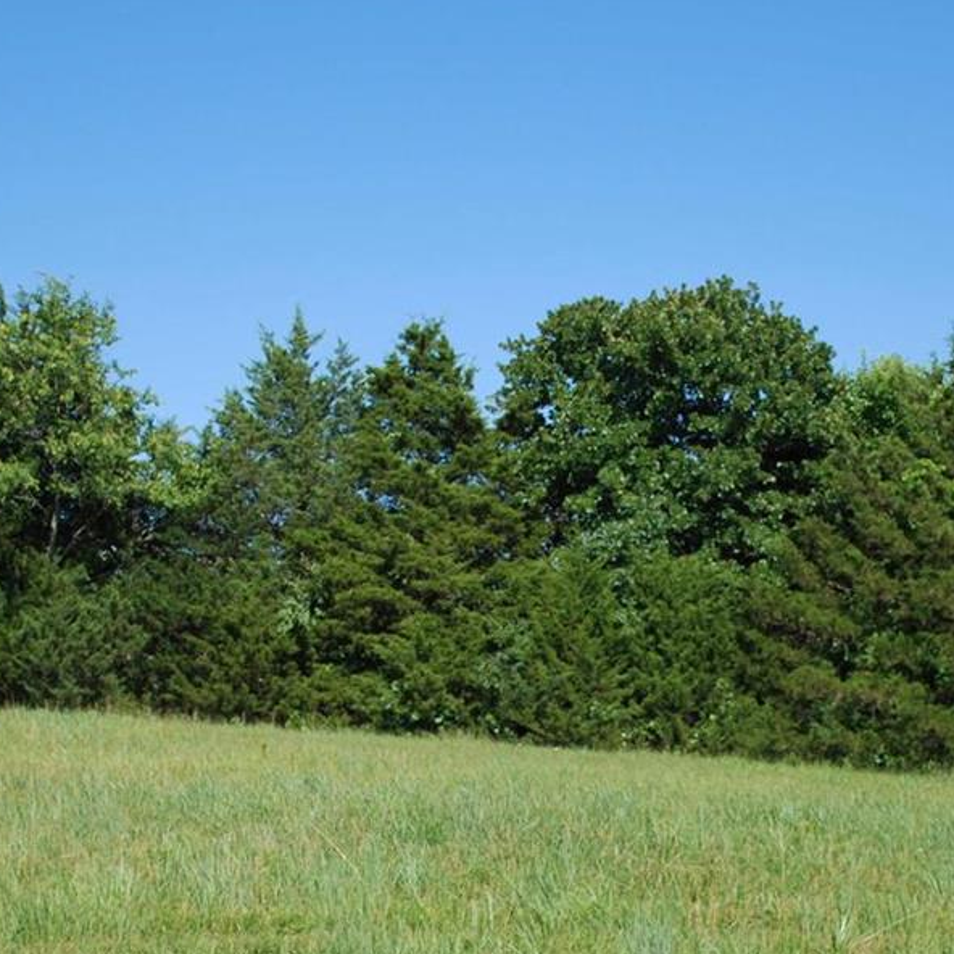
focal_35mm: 69
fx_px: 2151
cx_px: 517
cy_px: 765
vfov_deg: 24.6
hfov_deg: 25.0
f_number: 3.8
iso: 100
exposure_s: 1/800
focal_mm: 20
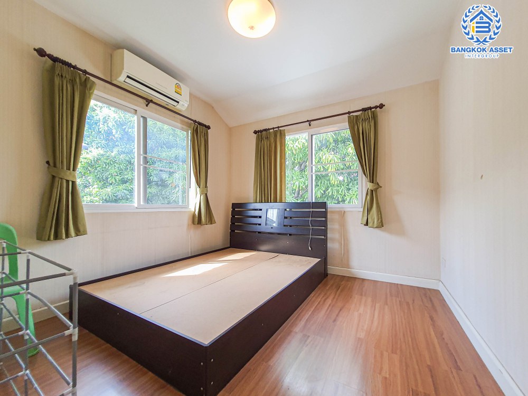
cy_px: 198
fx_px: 198
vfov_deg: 89.9
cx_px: 264
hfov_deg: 106.2
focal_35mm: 13
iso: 80
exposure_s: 1/100
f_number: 2.2
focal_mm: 1.74
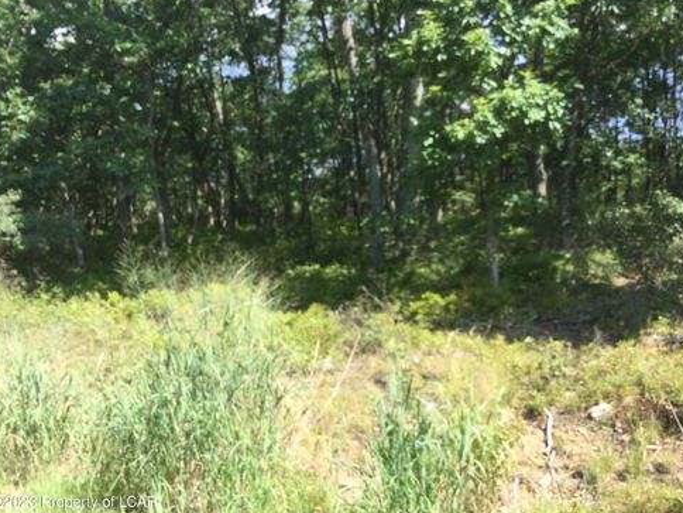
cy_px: 261
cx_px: 344
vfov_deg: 44.2
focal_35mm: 32
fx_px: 631
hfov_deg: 56.8
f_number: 2.4
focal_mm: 3.3
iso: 25
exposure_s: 1/360
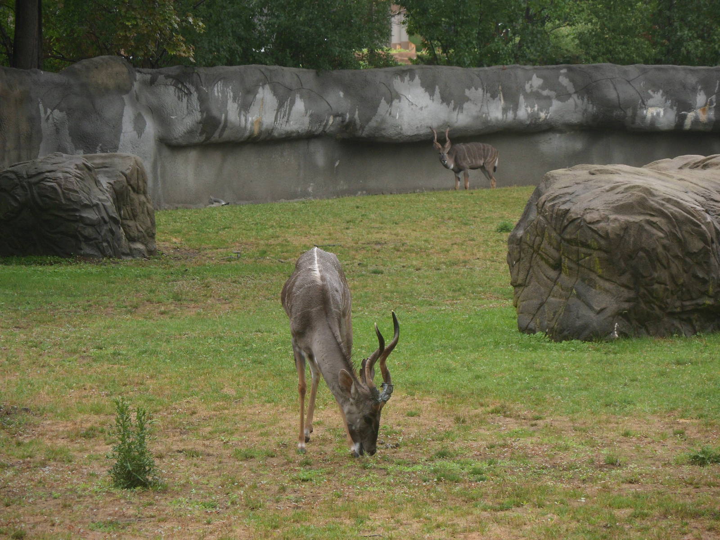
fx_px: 4181
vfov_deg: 7.4
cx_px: 360
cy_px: 270
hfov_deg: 9.8
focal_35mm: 201
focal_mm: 36.2
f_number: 5.6
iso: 80
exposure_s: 1/60
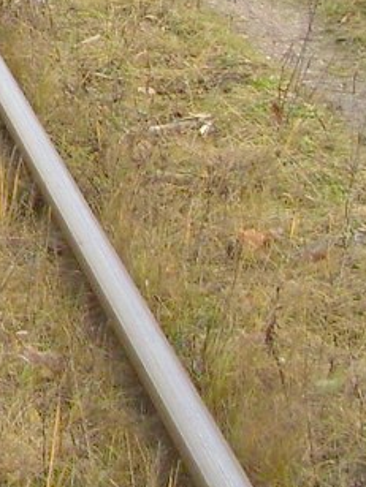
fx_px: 2326
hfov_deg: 8.7
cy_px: -210
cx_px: -237
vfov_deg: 11.5
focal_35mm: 165
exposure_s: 1/125
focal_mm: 5.7
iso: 80
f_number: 2.9
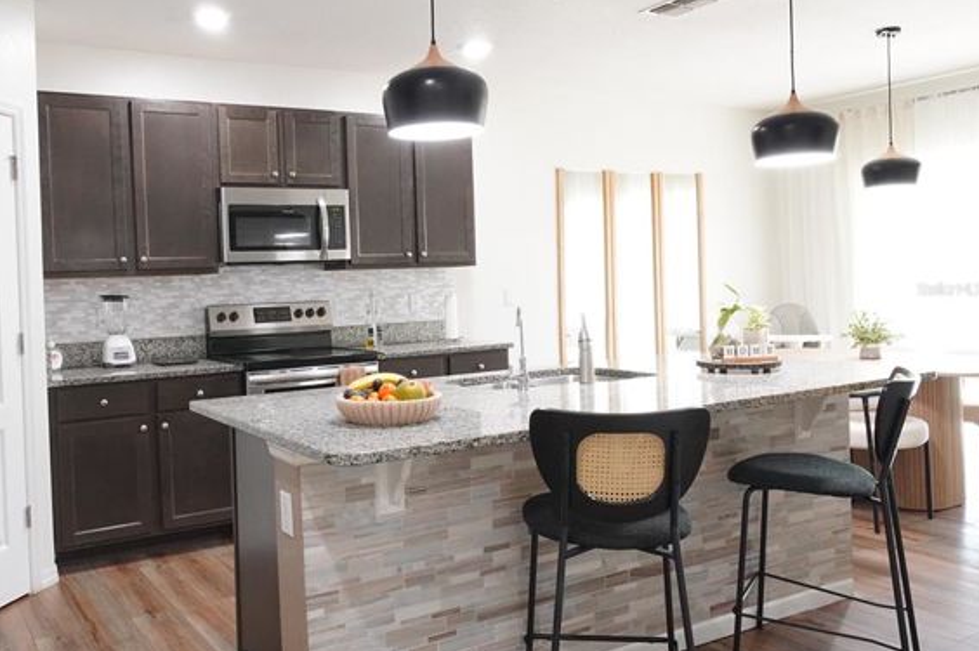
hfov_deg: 61.2
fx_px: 815
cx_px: 374
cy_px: 289
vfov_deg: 43.5
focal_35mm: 30
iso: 5000
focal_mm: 16
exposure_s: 1/30
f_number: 11
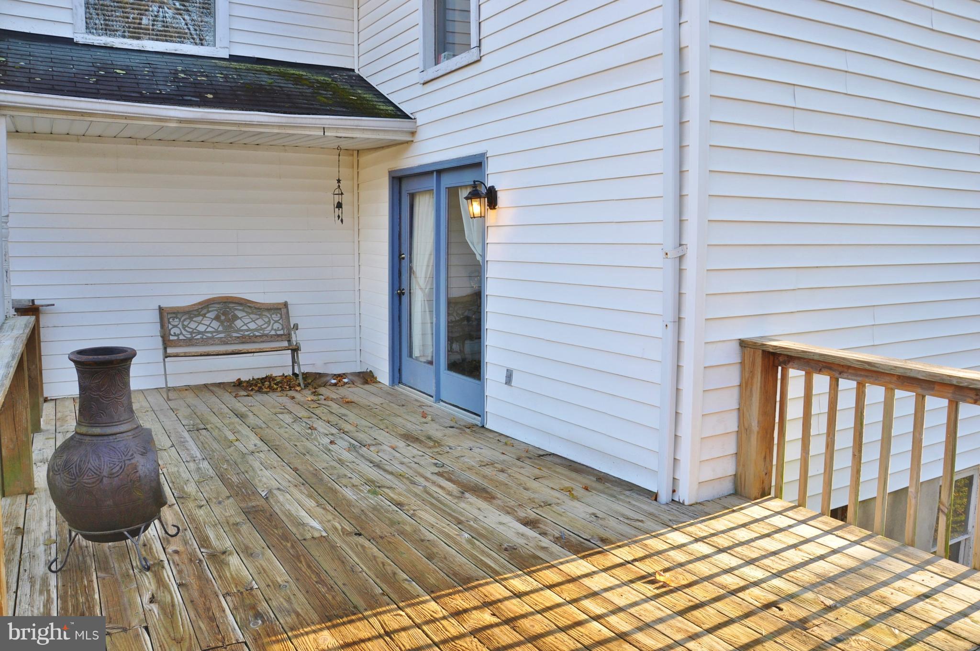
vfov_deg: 47.8
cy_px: 326
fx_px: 734
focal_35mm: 27
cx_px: 490
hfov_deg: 67.4
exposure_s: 1/60
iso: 200
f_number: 8
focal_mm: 18
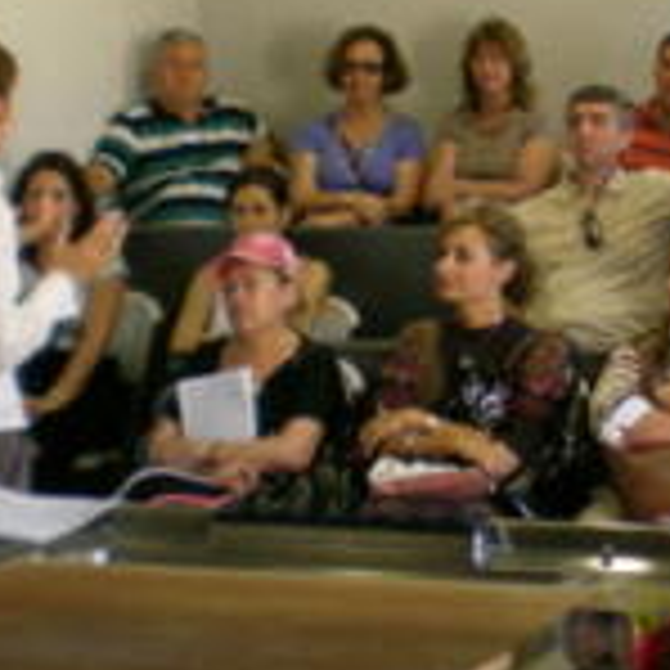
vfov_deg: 15.4
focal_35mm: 113
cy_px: 236
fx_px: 2474
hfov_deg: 15.1
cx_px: 715
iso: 200
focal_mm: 6.3
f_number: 3.1
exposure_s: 1/48.2
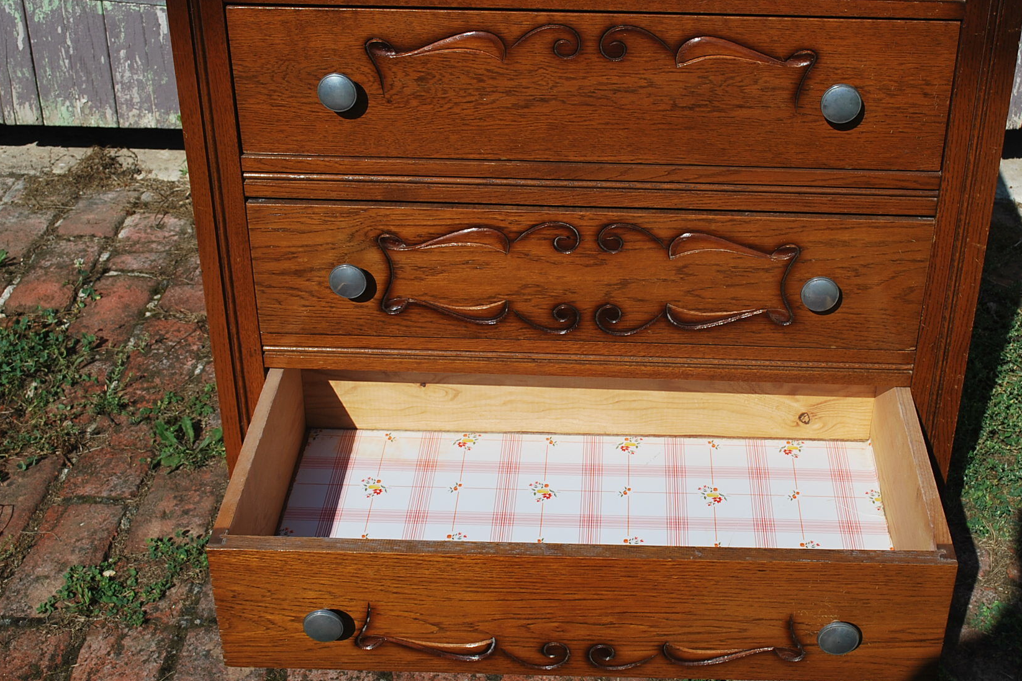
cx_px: 564
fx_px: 1504
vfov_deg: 25.5
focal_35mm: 53
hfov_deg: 37.5
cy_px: 346
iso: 100
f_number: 8
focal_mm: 30
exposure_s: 1/250
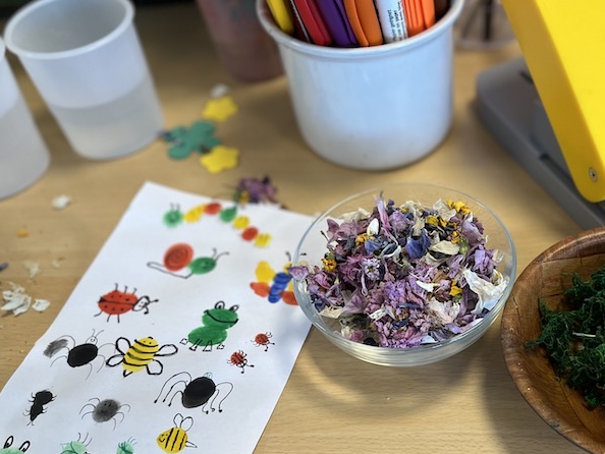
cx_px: 405
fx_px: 612
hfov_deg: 51.6
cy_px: 241
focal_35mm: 35
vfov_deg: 40.7
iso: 100
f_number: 1.6
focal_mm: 5.1
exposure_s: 1/100
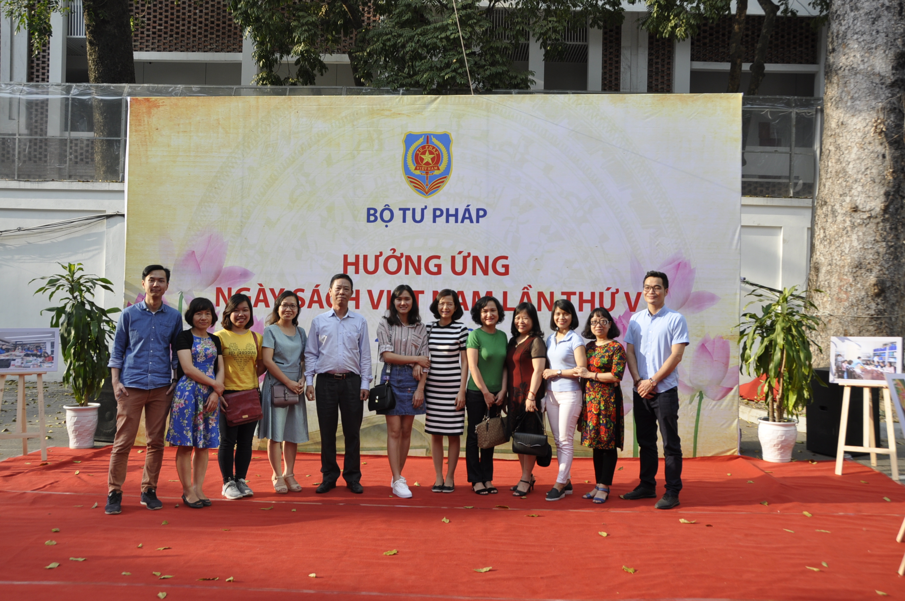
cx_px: 452
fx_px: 753
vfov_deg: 43.5
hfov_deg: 62.0
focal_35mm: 30
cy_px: 300
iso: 200
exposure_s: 1/160
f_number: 6.3
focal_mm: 20
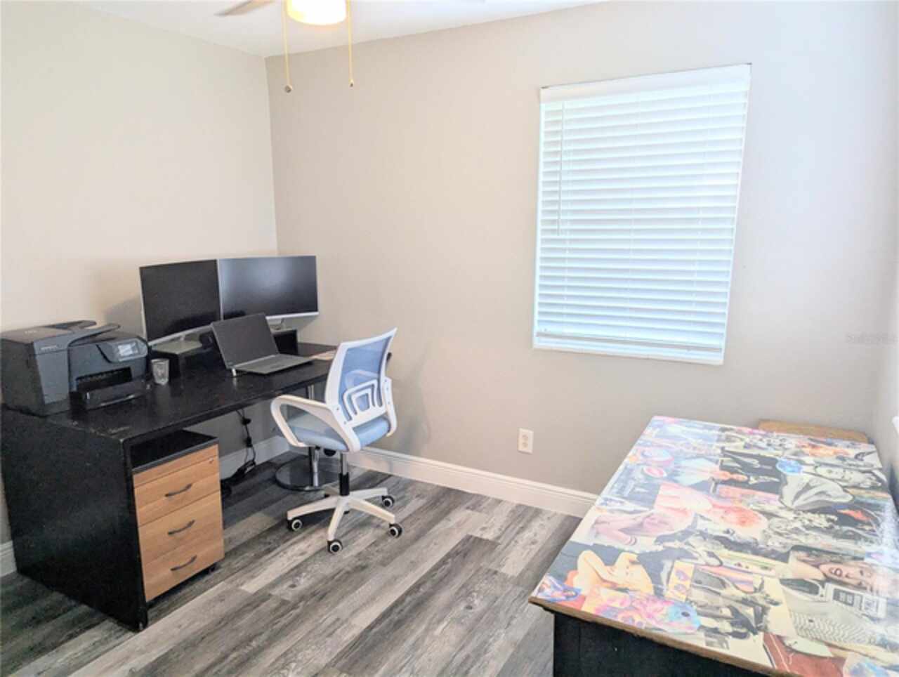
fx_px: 624
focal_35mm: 24
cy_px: 338
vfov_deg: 56.9
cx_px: 450
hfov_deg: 71.5
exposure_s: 1/120
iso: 115
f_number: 1.85
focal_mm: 6.81
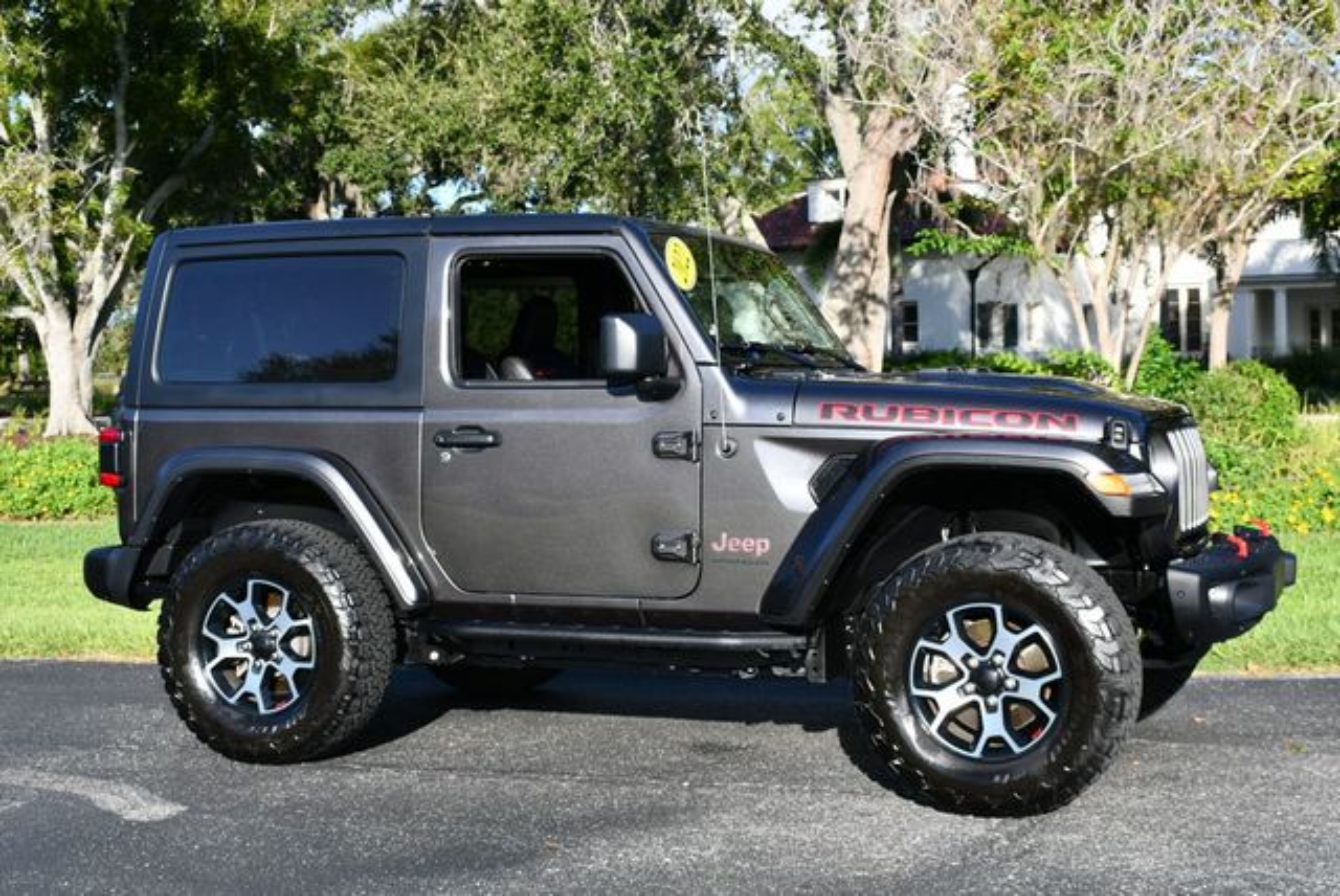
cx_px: 670
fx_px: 1937
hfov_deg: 38.2
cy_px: 448
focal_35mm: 52
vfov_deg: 26.0
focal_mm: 26
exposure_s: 1/250
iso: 160
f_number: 8
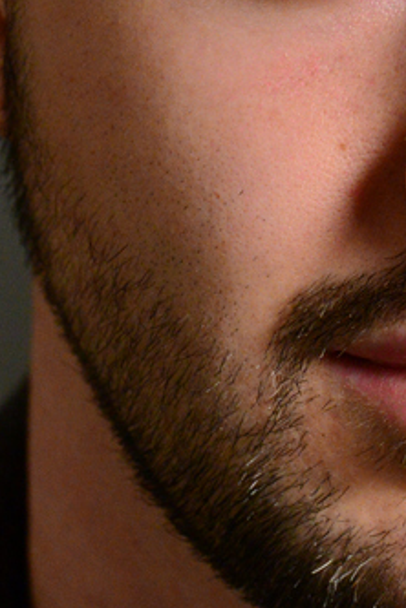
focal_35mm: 651
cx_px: 390
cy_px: 163
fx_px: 11012
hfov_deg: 2.1
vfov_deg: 3.2
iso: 4000
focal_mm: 180
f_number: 8
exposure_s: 1/125
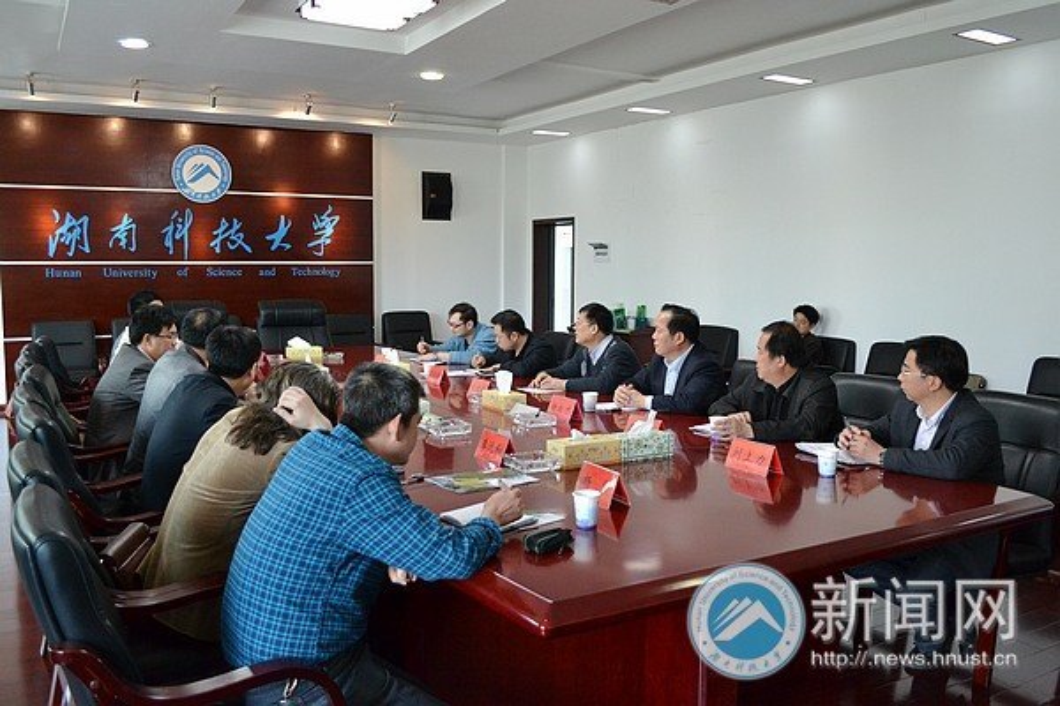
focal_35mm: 27
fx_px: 795
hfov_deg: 67.4
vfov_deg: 47.9
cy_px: 353
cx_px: 530
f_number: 3.5
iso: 1250
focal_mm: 18
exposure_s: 1/125
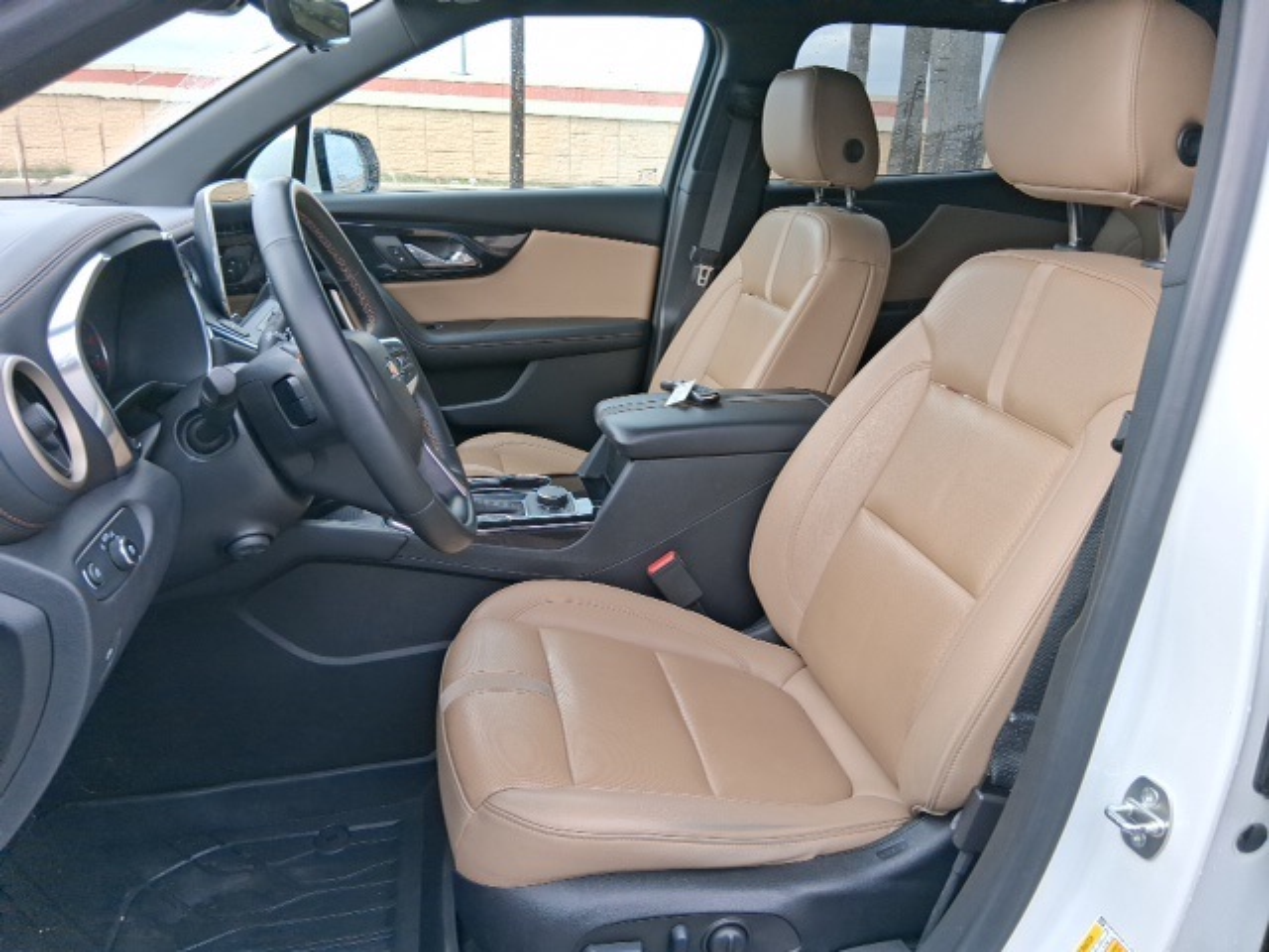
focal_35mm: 26
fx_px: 953
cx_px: 634
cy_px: 476
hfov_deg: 67.3
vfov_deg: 53.1
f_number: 1.8
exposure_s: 1/100
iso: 31
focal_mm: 3.98
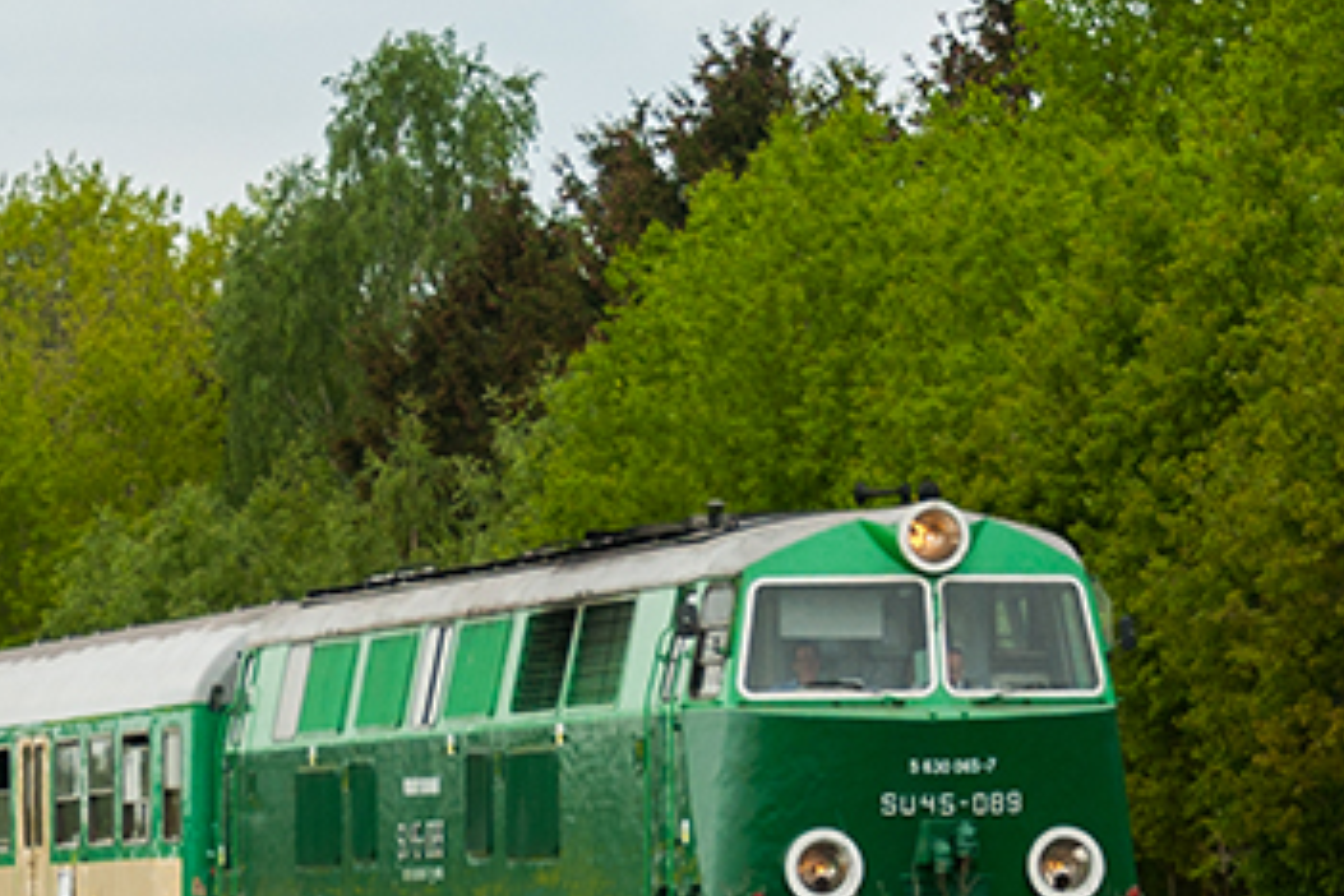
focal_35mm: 246
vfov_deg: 5.6
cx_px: -172
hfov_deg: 8.3
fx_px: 9177
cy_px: 720
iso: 200
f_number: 6.3
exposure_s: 1/400
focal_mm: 45
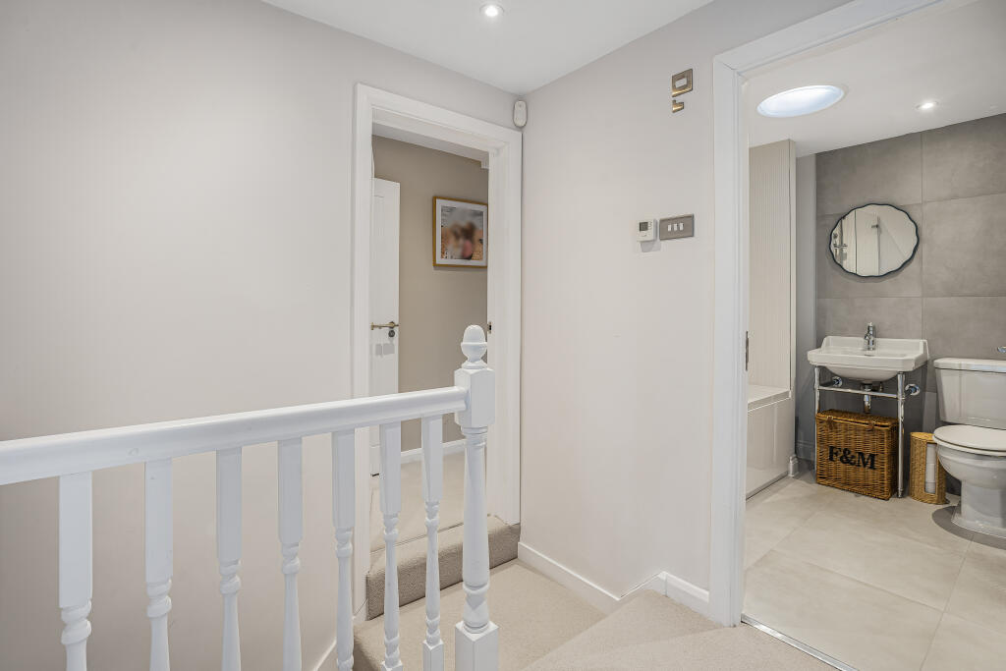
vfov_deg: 73.8
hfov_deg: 96.7
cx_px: 503
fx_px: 447
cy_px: 336
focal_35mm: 16
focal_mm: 16
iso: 400
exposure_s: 1/5
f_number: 8
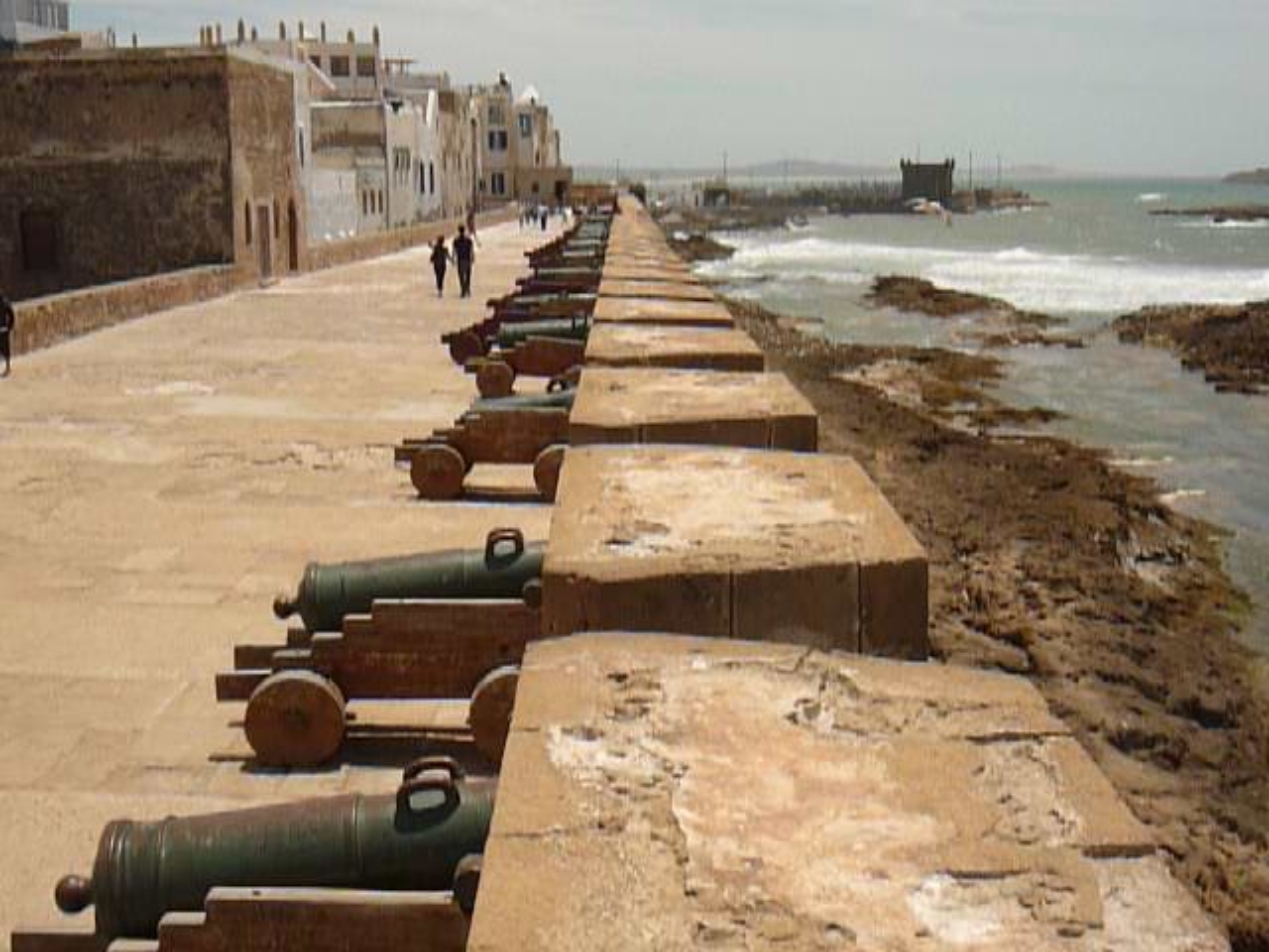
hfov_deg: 38.2
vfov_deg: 29.1
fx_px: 1833
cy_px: 476
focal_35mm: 50
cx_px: 634
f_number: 11
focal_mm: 8.8
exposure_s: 1/400
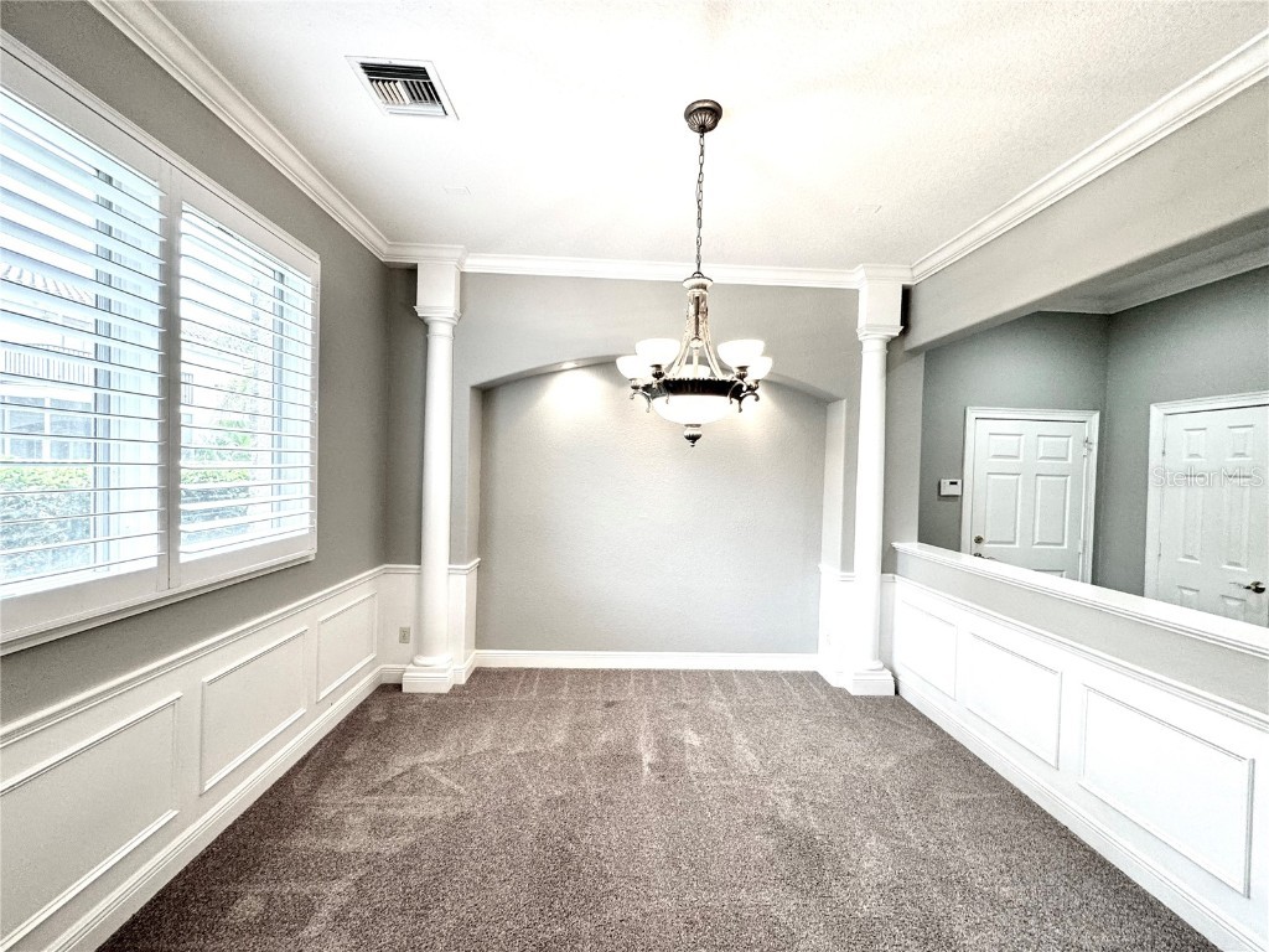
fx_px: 513
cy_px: 476
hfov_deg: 102.1
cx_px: 634
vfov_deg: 85.7
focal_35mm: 14
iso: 125
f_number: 2.2
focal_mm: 2.22
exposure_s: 1/120
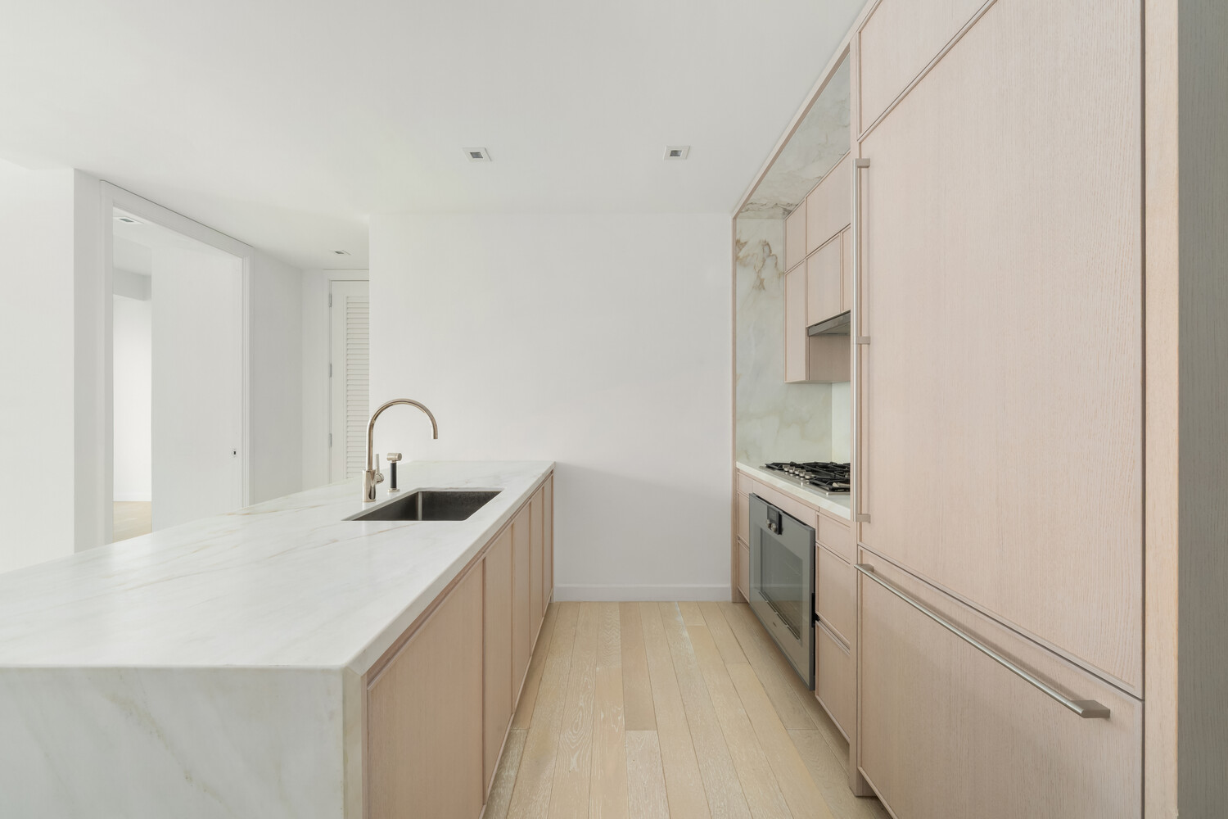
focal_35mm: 13
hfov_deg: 108.3
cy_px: 410
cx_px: 614
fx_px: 443
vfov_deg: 85.4
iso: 640
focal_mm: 13
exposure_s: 1
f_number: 18
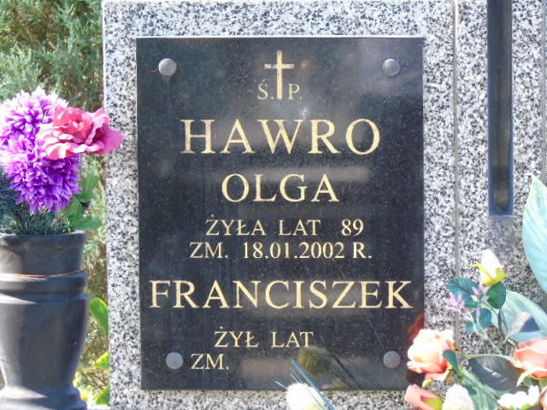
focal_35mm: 186
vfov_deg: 8.0
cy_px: 205
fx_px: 2939
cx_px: 274
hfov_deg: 10.6
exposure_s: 1/125
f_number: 5
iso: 400
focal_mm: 33
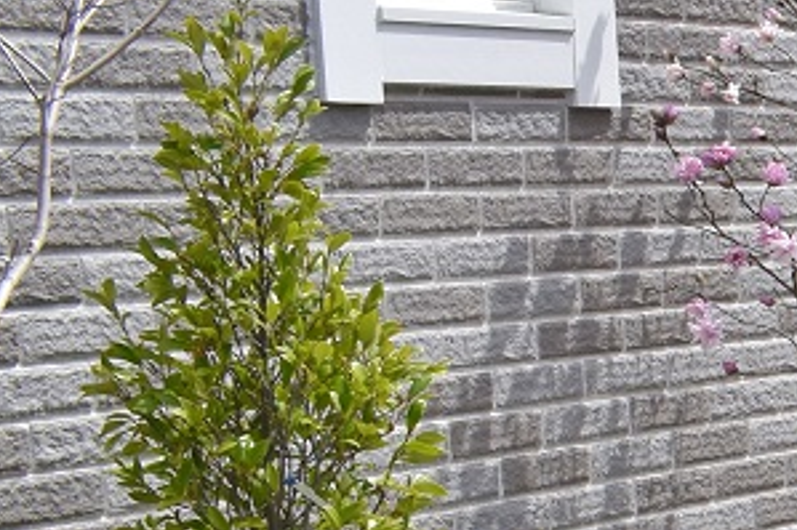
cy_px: 746
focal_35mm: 122
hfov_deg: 13.7
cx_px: 1698
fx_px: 2699
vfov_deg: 10.9
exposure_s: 1/400
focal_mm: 18
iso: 200
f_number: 10
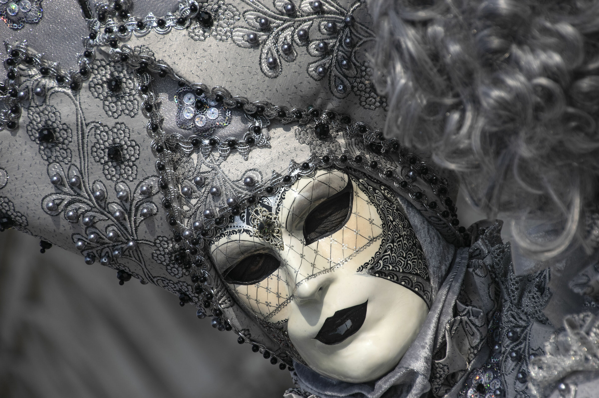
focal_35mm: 240
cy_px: 199
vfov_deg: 5.7
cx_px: 300
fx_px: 3990
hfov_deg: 8.6
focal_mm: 160
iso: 200
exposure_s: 1/1250
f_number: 9
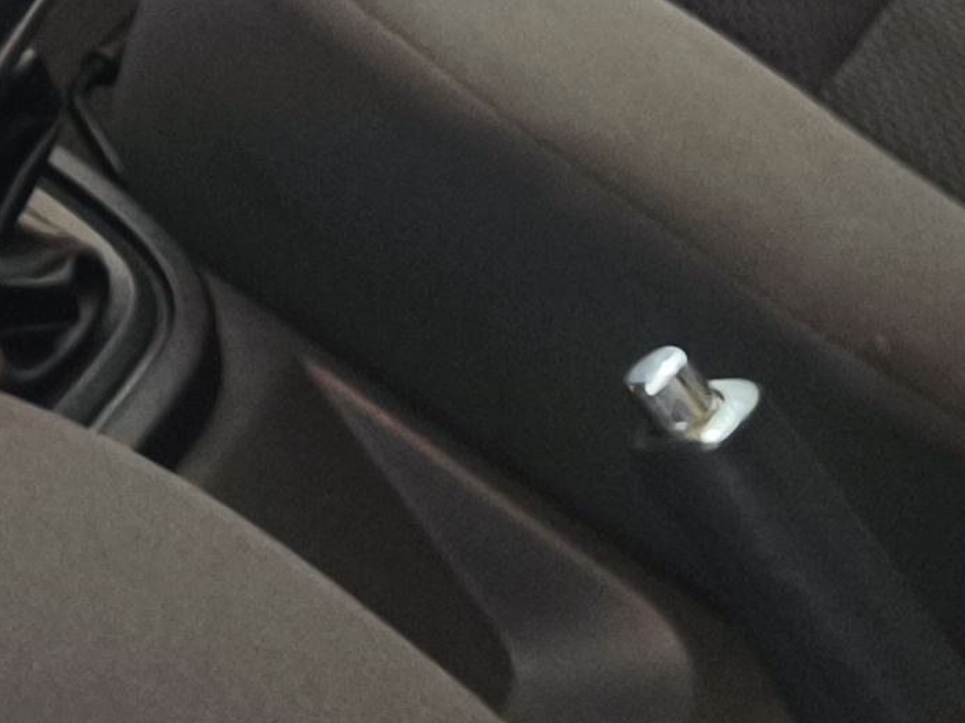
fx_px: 3762
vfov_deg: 10.4
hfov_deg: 13.8
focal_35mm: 135
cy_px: -532
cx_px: -419
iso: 640
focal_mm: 5.35
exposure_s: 1/33.3
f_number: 1.7
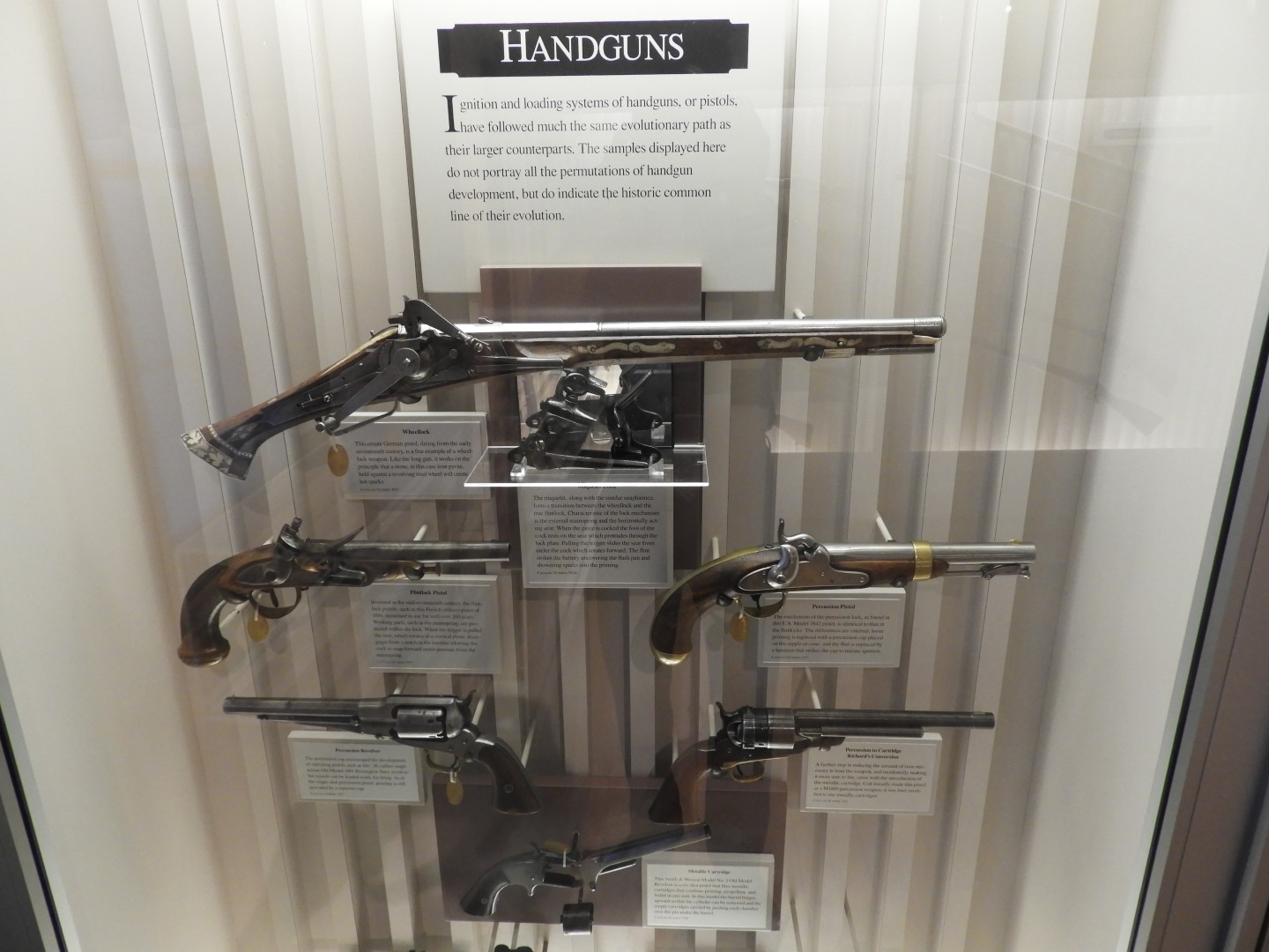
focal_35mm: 24
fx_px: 880
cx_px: 634
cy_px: 476
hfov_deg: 71.6
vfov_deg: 56.8
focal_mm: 4.3
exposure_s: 1/20
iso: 400
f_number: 3.3
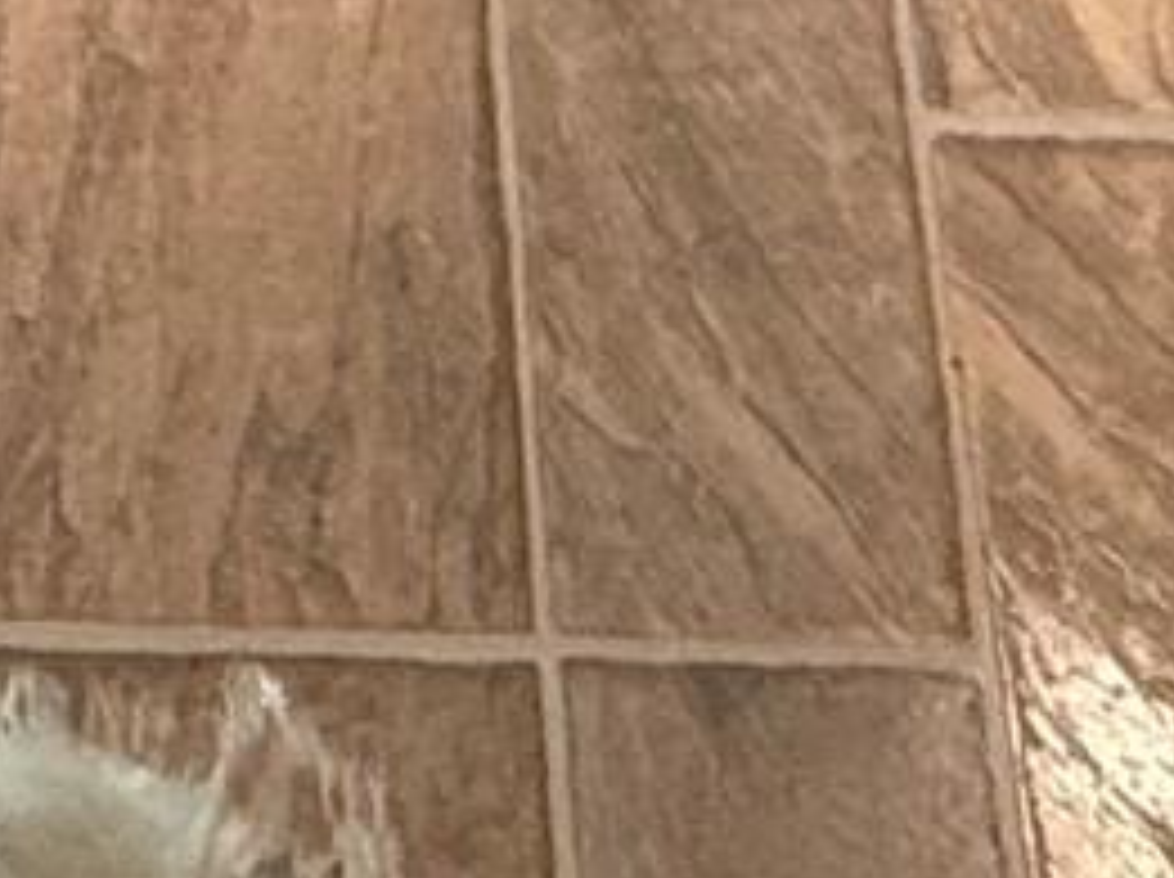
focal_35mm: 110
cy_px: -2418
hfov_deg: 17.2
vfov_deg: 8.5
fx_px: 3726
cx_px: -171
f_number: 2.2
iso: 200
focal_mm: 2.22
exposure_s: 1/60
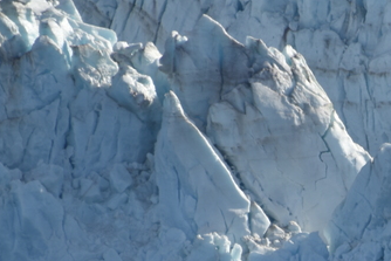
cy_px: 267
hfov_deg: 1.8
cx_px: 413
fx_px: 12473
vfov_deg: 1.2
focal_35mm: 1148
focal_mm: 300
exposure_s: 1/640
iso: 125
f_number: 5.6
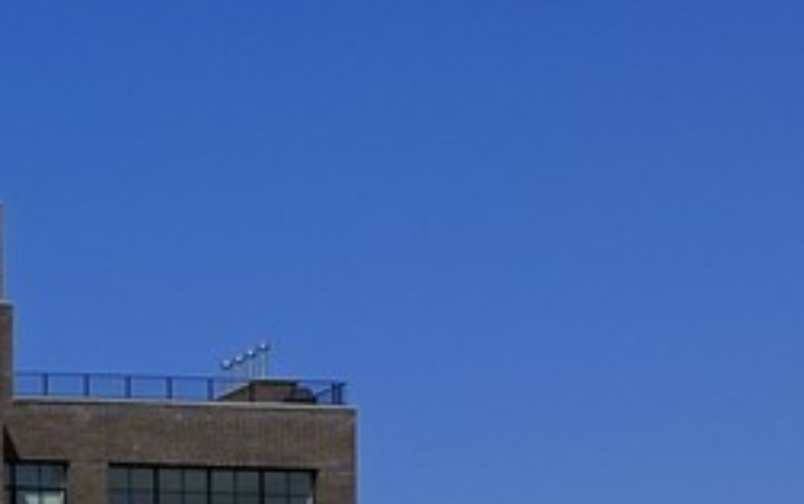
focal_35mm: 207
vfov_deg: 6.0
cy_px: 1356
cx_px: -1630
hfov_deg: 8.4
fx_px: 4540
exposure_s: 1/200
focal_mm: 32
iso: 200
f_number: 14
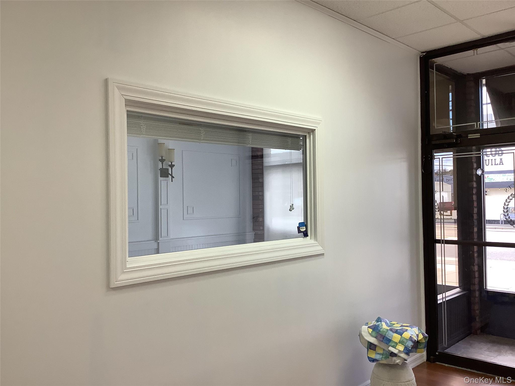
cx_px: 258
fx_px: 461
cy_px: 193
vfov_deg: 45.4
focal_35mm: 31
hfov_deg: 58.4
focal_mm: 3.3
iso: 80
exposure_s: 1/60
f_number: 2.4
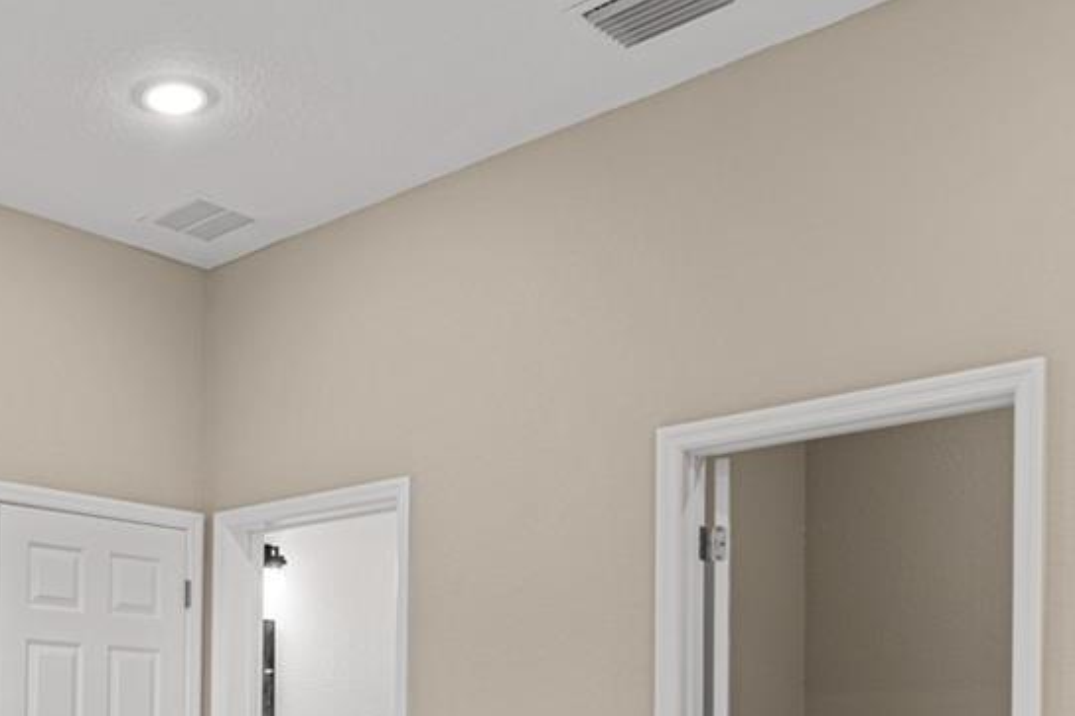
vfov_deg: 26.2
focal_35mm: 48
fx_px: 1447
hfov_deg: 39.1
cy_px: 734
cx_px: 207
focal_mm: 16.5
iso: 100
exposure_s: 1
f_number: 9
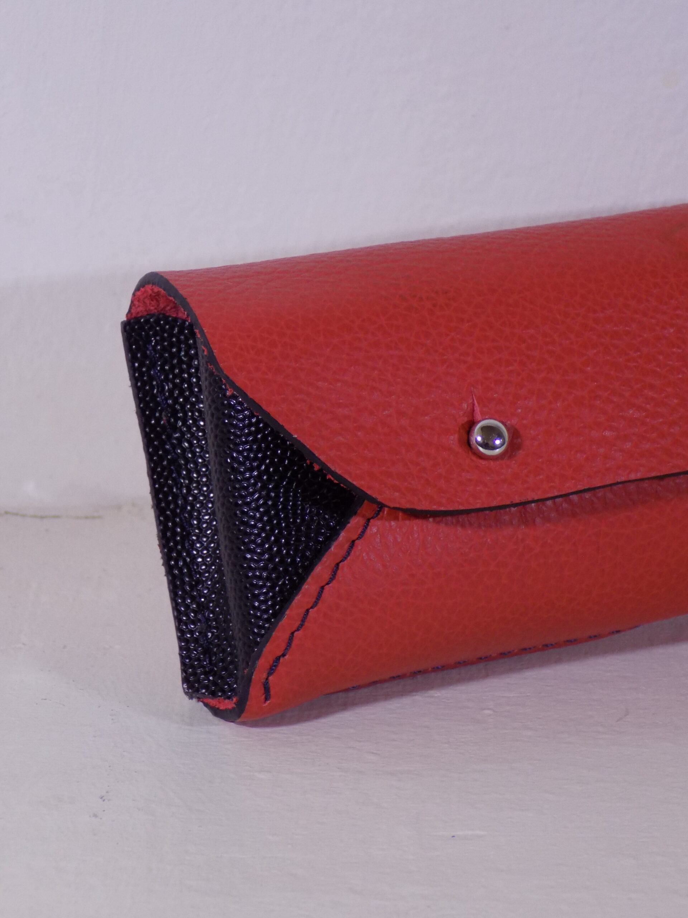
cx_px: 344
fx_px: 3498
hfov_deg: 11.2
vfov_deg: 14.9
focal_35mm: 132
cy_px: 459
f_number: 5
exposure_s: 1/30
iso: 220
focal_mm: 23.4
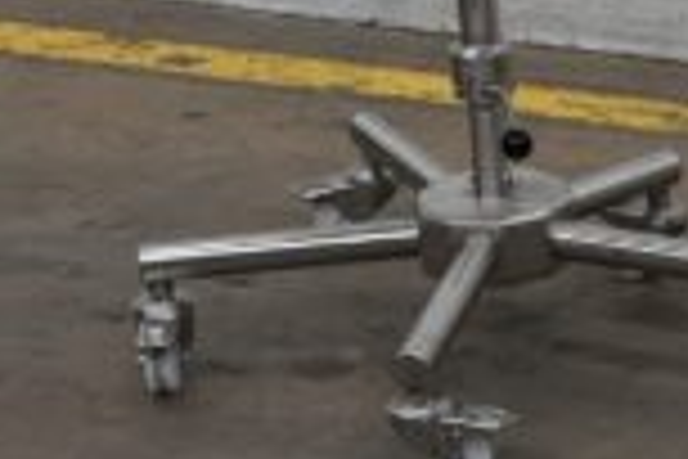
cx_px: 472
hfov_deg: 7.6
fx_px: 5179
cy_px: -142
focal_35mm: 271
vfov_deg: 5.0
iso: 400
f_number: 4
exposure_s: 1/100
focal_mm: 30.26
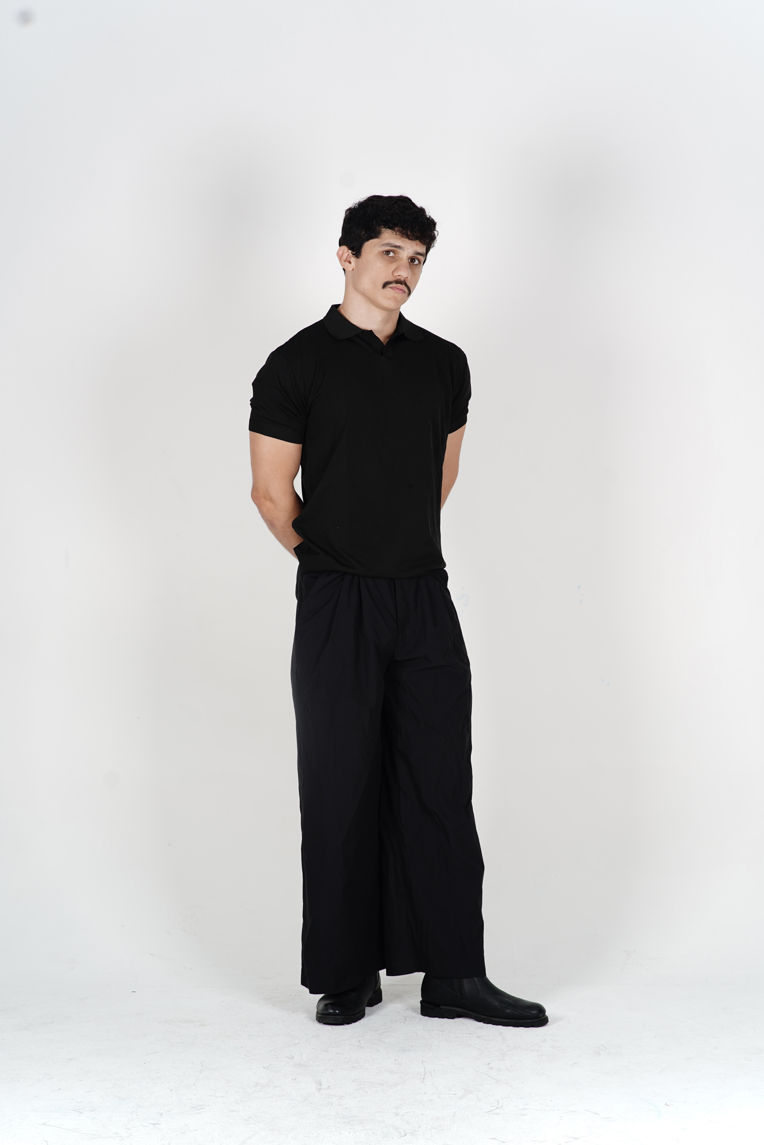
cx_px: 382
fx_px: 2706
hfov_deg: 16.1
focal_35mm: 85
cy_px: 572
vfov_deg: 23.9
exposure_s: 1/125
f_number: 5.6
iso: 80
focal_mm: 85
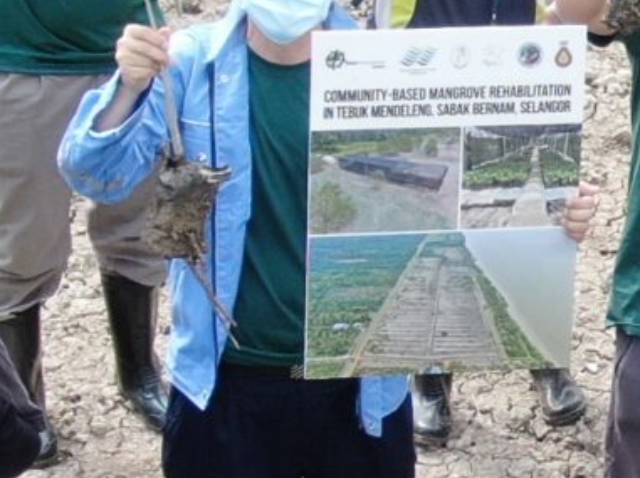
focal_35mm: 222
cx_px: 993
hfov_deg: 8.7
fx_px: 4101
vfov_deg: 6.7
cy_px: 302
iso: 100
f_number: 3.2
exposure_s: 1/400
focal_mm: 5.69
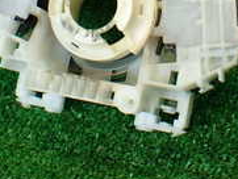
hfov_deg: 18.5
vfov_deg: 13.7
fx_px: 729
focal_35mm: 106
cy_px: -24
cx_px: 162
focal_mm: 5.79
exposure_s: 1/60
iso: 200
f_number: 2.4
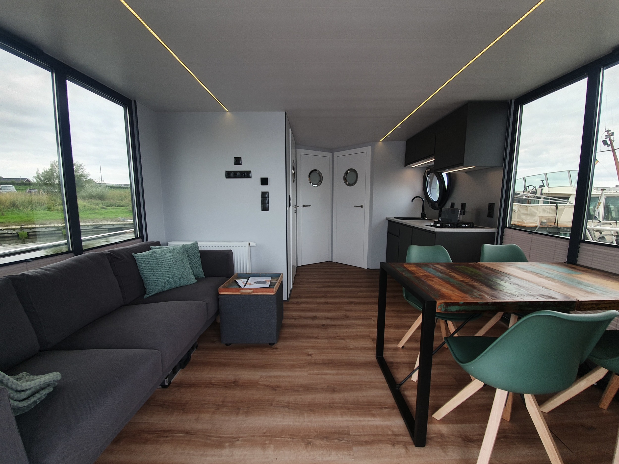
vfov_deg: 89.9
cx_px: 310
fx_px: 232
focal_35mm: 13
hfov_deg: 106.2
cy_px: 232
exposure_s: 1/50
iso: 50
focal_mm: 1.8
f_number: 2.2
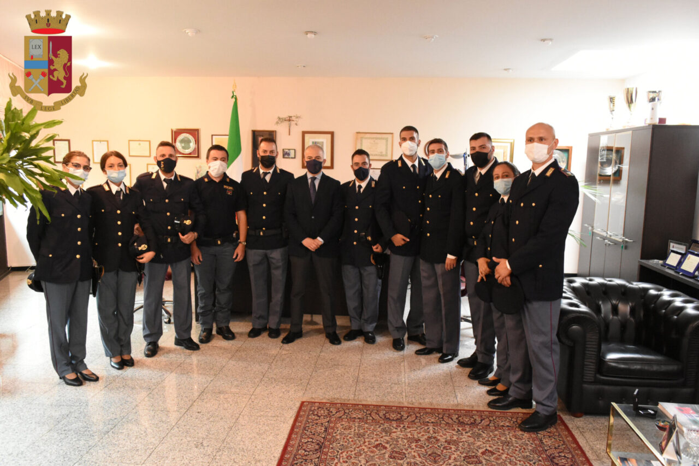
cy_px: 233
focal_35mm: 27
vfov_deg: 47.9
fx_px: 524
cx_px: 350
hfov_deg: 67.4
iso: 5000
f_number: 6.3
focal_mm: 18
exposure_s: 1/80
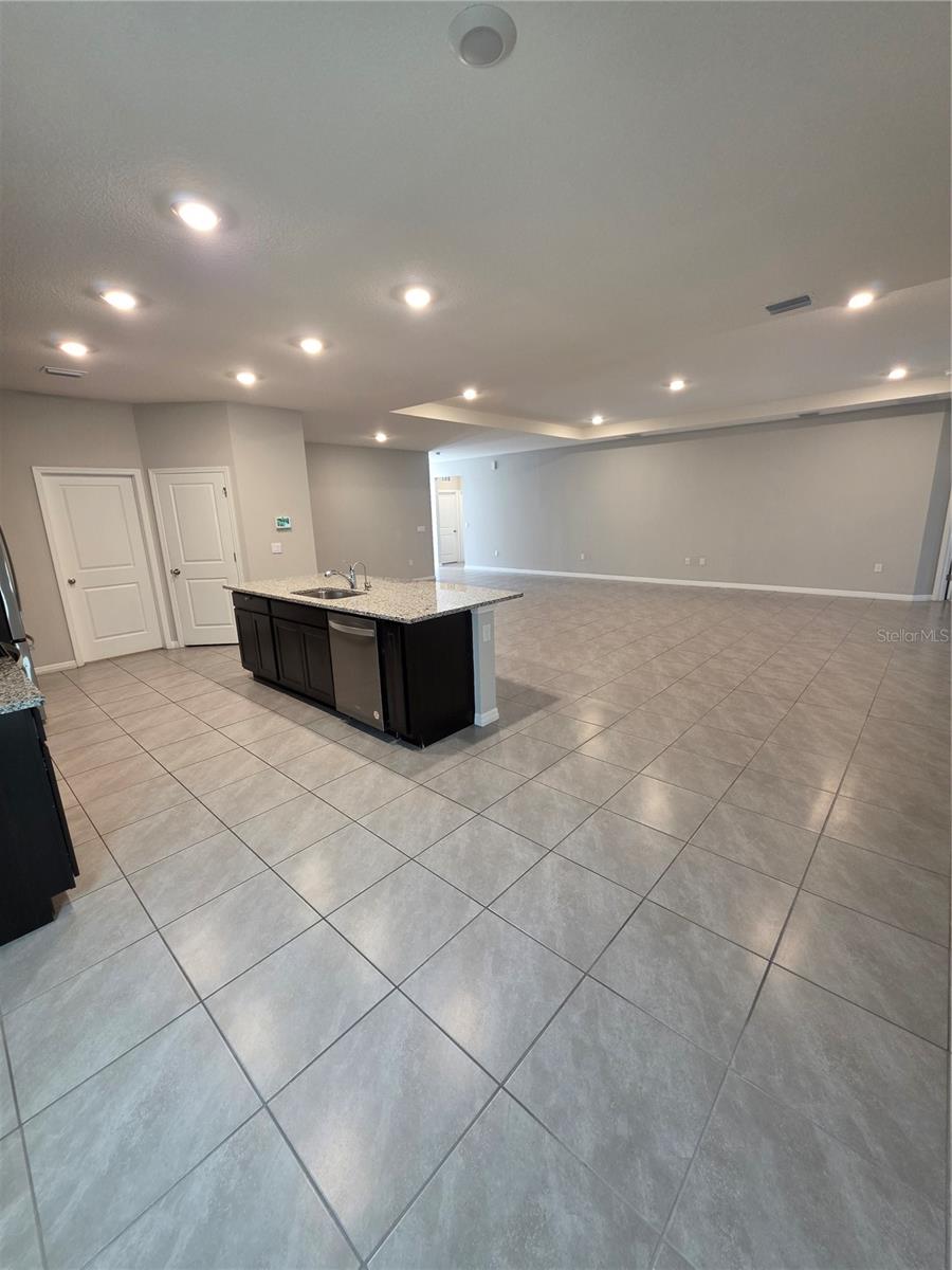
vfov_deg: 106.2
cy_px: 635
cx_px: 476
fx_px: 477
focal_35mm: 13
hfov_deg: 89.9
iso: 250
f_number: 1.9
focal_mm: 2.2
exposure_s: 1/60
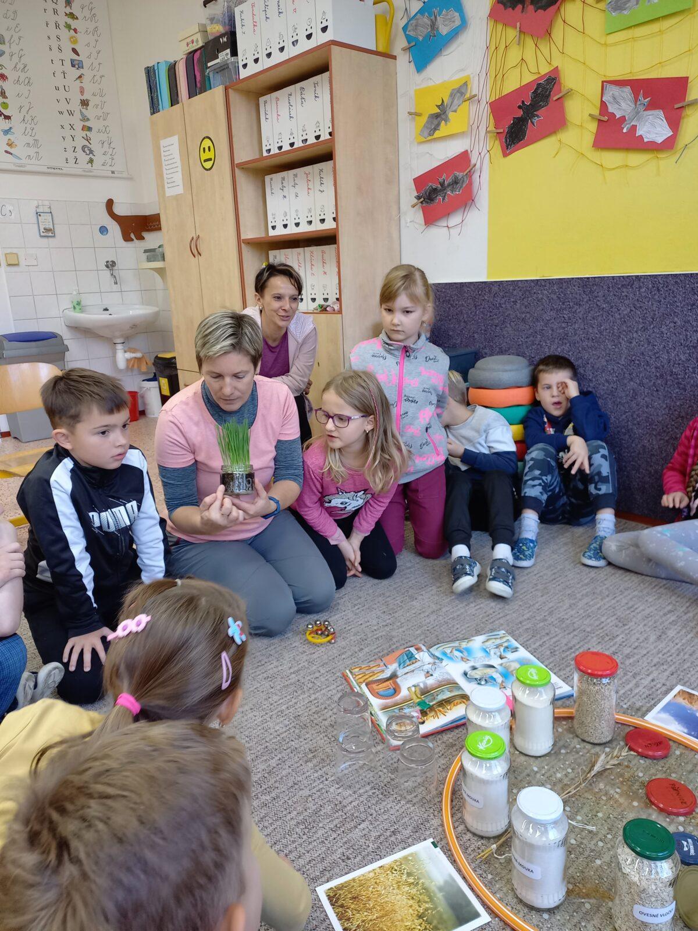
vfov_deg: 69.4
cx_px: 349
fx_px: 672
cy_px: 466
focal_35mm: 25
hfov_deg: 54.9
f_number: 1.8
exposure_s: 1/50
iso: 250
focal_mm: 4.65
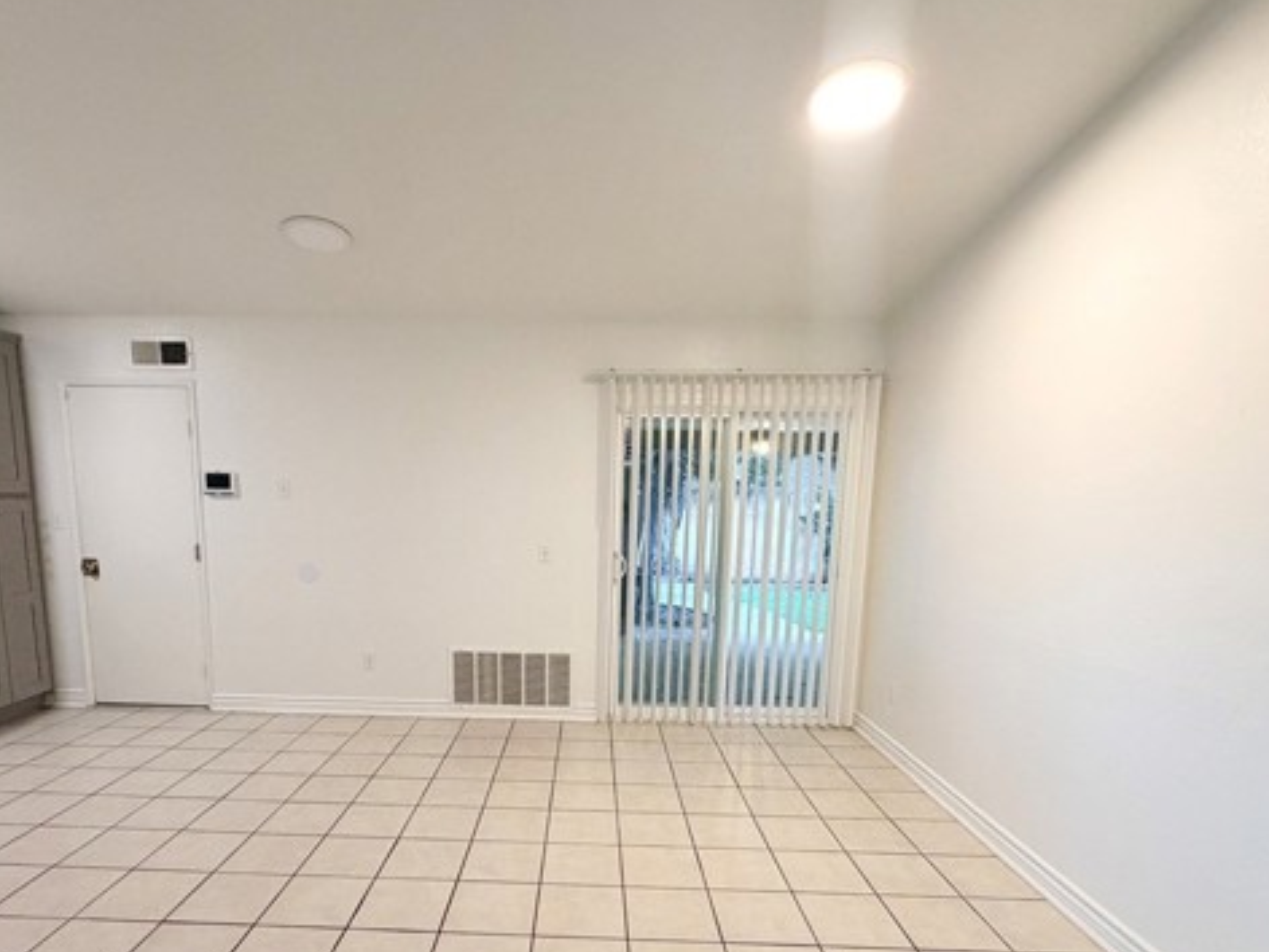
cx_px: 570
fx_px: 697
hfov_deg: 84.4
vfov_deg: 67.5
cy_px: 602
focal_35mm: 19
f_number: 2.2
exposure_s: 1/60
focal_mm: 2.22
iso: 200
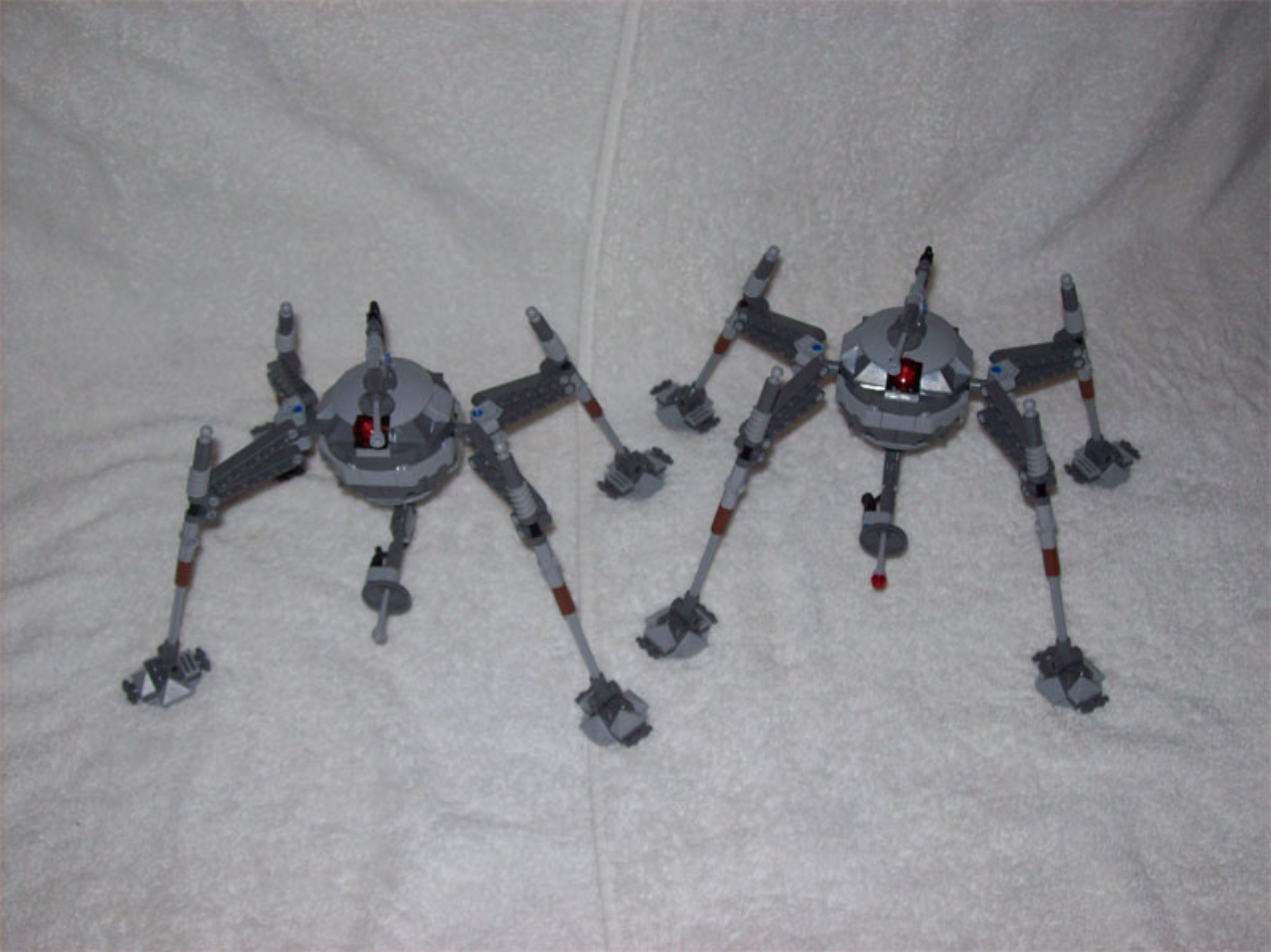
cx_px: 636
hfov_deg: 42.1
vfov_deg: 32.1
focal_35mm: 45
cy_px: 476
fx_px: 1651
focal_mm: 7.6
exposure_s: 1/73.6
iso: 80
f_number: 3
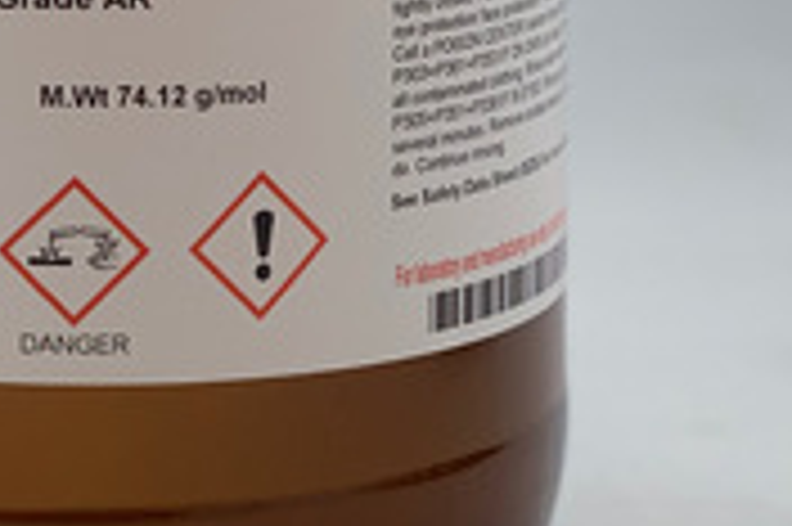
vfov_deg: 6.5
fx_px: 4506
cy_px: -524
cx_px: 45
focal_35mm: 205
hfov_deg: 10.0
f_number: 2.4
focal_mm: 6
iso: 32
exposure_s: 1/122
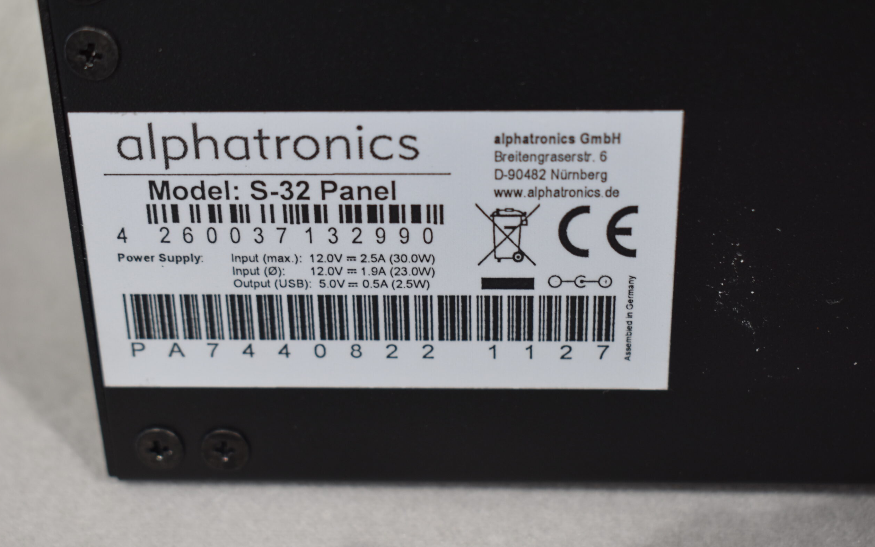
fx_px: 1478
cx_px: 434
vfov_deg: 21.0
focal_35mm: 62
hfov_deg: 33.0
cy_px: 254
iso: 400
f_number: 5.6
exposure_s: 1/60
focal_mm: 40
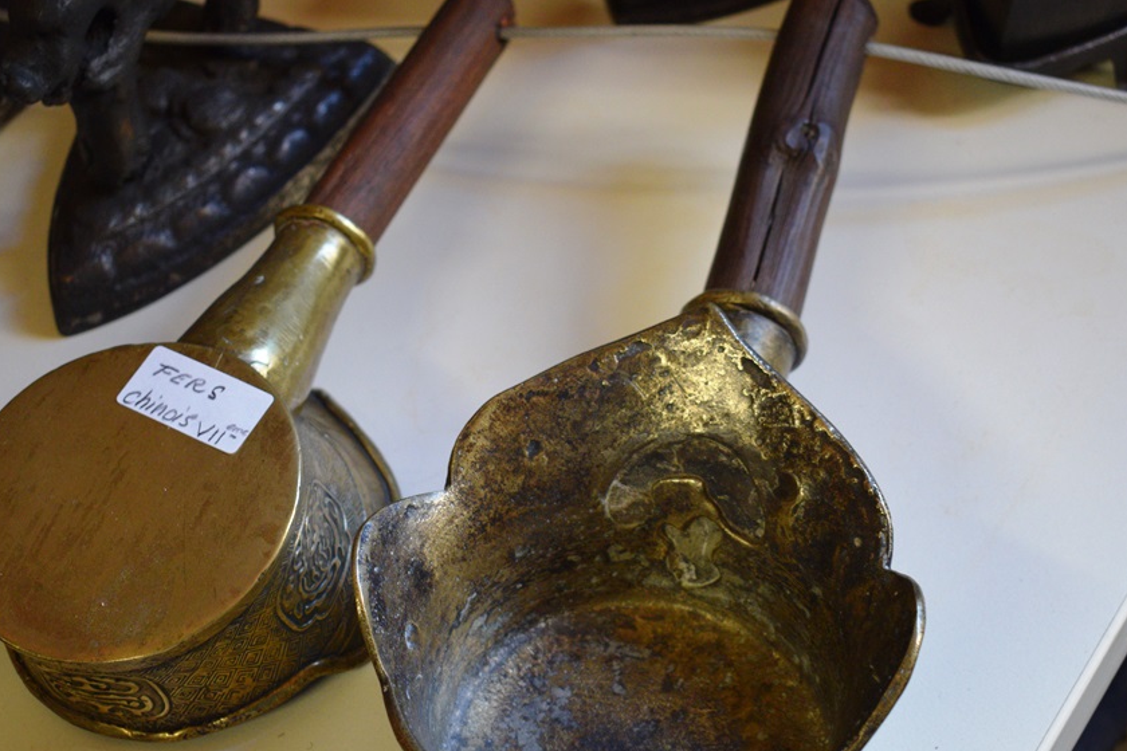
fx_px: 1878
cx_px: 514
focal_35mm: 60
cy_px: 440
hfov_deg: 33.4
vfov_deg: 22.6
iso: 900
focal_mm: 28
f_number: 4.2
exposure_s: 1/60
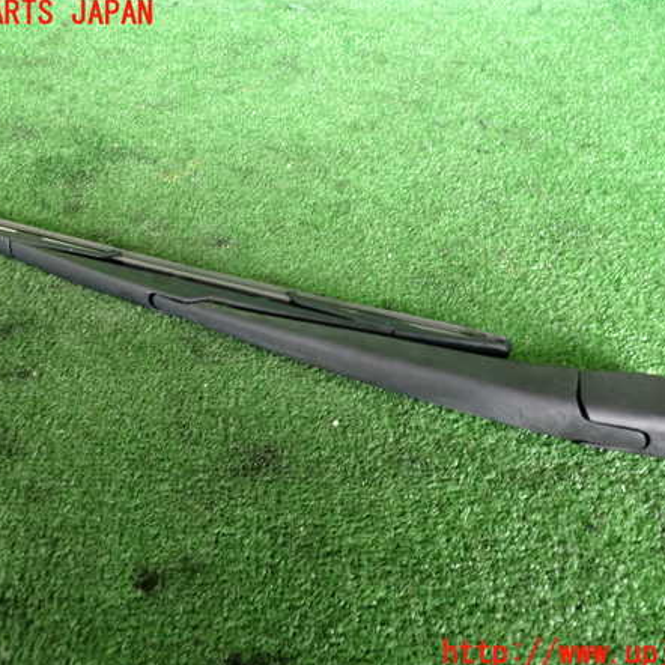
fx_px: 782
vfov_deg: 46.0
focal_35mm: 36
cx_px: 331
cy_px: 334
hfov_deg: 46.0
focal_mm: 5.4
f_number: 2.3
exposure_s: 1/30
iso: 200
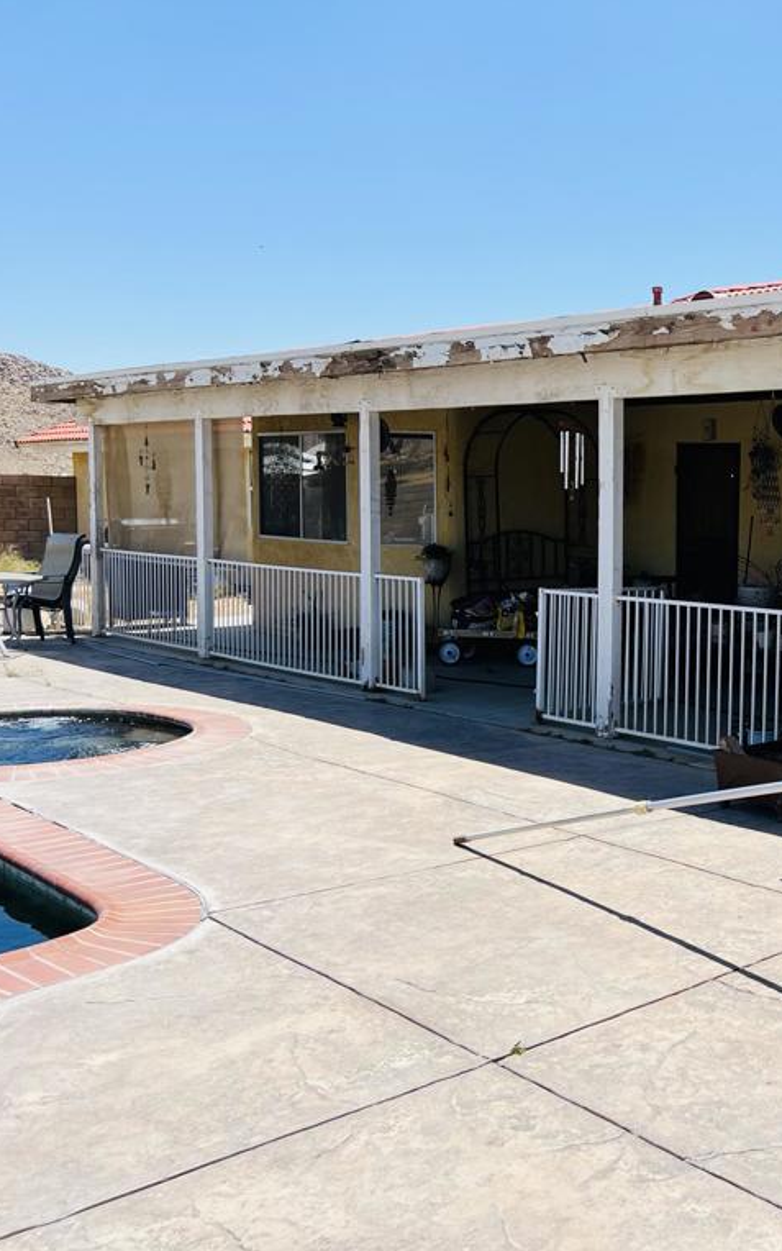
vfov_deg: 52.7
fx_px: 1261
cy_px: 623
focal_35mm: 37
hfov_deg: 31.9
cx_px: 777
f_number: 1.5
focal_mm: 5.7
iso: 50
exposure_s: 1/3704
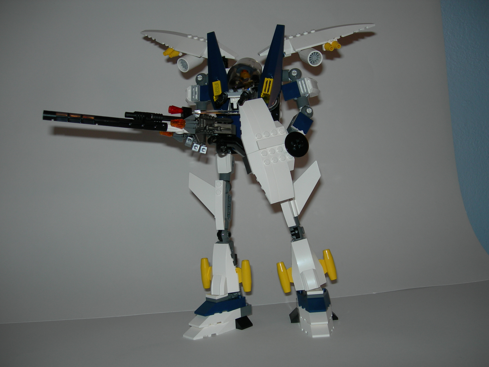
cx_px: 244
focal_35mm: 38
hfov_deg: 49.0
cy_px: 184
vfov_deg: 37.7
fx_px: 537
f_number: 2.8
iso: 50
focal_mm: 7.8
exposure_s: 1/60.1
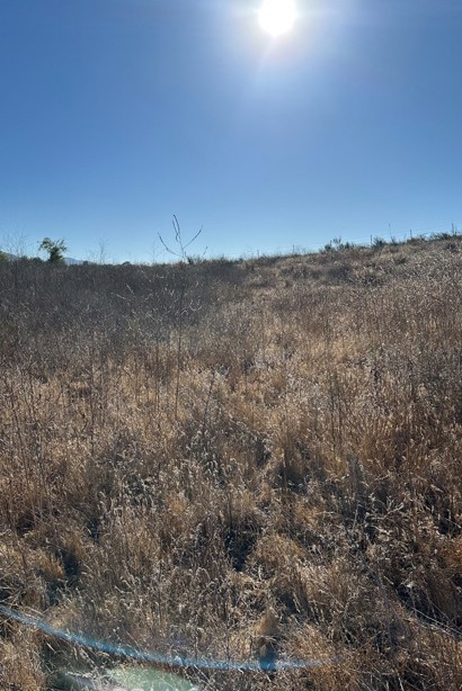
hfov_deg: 49.6
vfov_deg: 69.4
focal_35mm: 26
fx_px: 500
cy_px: 355
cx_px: 216
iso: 80
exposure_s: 1/7576
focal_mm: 6.86
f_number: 1.78
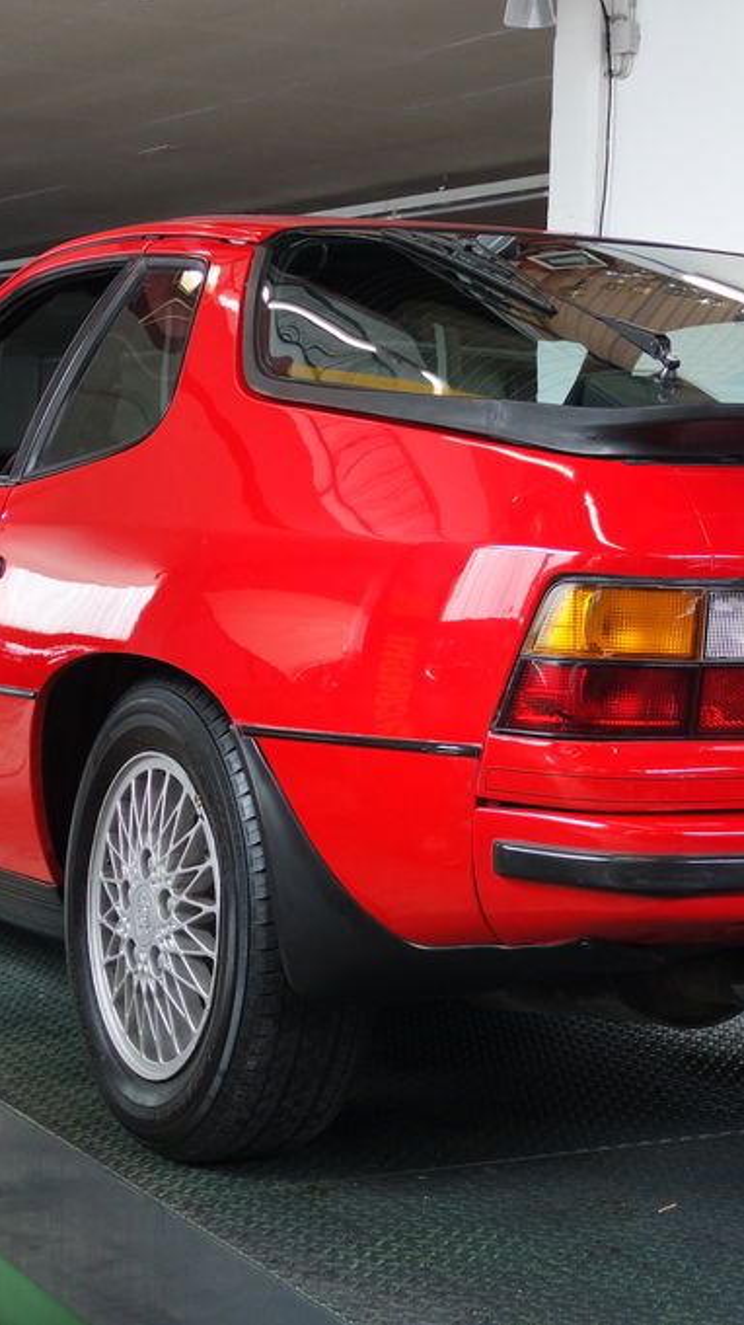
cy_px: 662
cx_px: 559
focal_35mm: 71
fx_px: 2493
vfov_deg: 29.8
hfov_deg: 16.9
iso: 800
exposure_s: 1/50
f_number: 4.5
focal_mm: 17
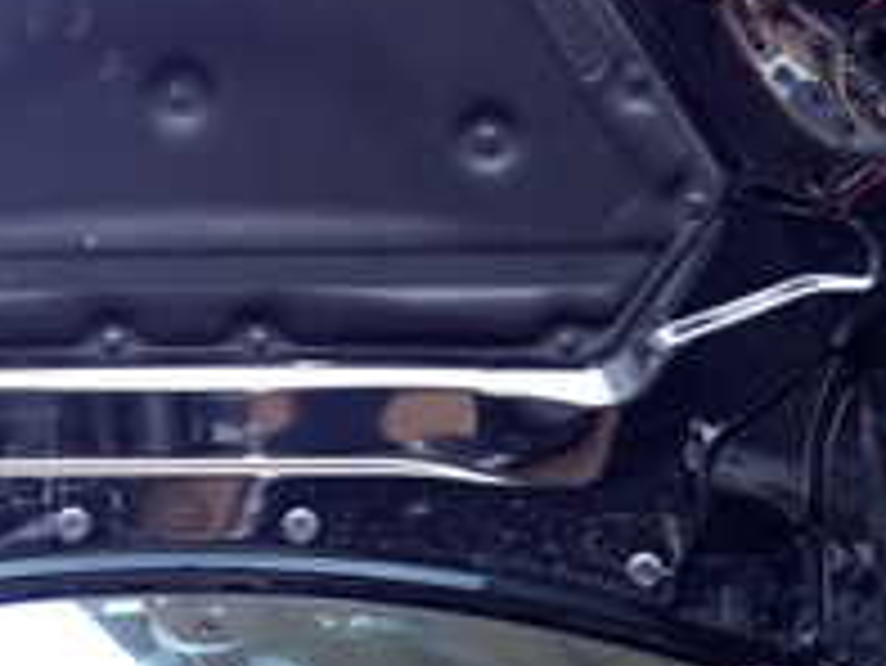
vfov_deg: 19.1
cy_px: 86
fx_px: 1946
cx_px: 189
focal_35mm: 76
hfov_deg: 25.2
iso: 200
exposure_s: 1/30
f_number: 2
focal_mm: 4.5
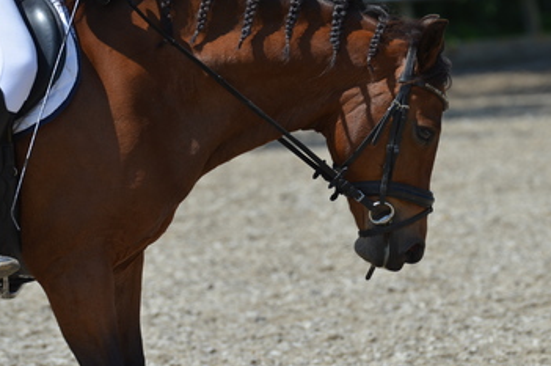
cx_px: 336
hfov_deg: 5.3
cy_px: 152
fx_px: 6007
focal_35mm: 393
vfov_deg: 3.5
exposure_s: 1/800
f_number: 5
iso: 100
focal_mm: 200
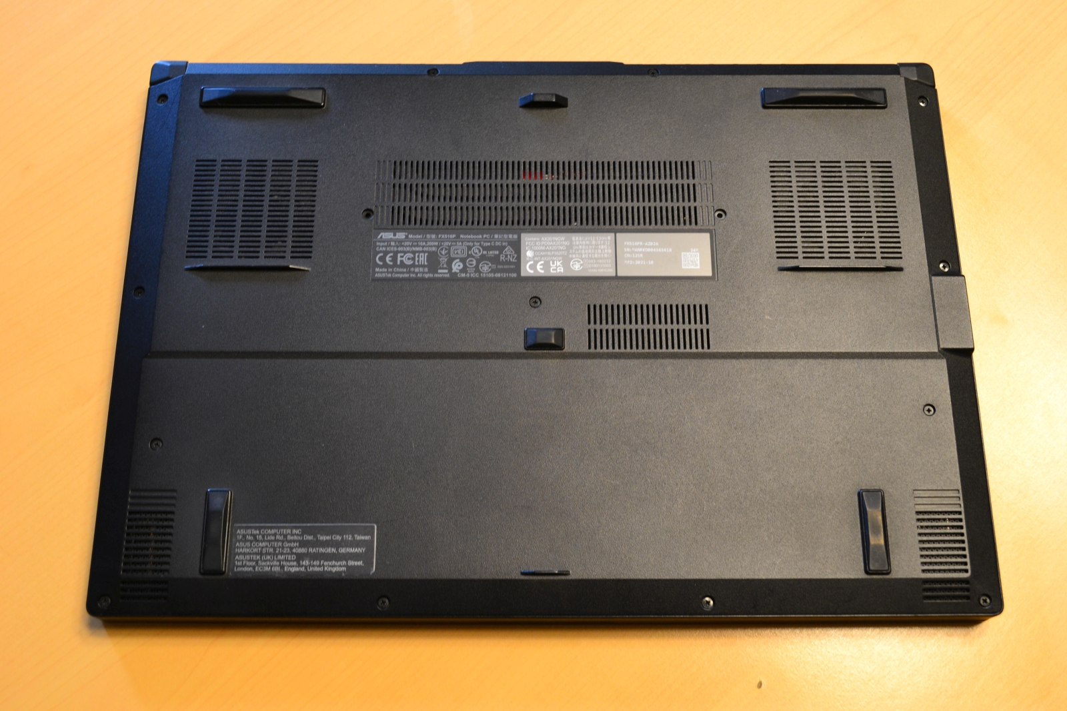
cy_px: 356
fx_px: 1156
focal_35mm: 39
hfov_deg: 49.5
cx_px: 534
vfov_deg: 34.2
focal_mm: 26
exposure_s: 1/15
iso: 640
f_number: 6.3
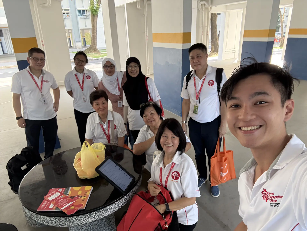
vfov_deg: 58.9
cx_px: 154
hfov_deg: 73.9
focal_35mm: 23
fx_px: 204
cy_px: 116
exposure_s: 1/60
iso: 80
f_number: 1.9
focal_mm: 2.69
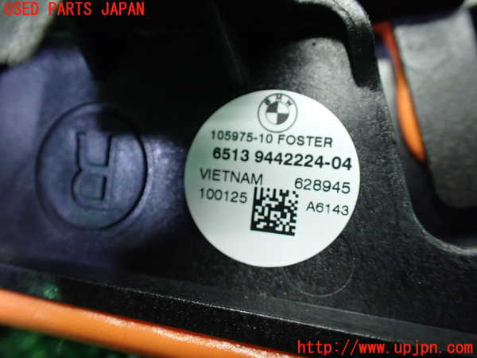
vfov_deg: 46.8
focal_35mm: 30
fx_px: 413
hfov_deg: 60.0
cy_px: 179
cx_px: 238
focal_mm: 5.4
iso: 800
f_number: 2.3
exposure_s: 1/80
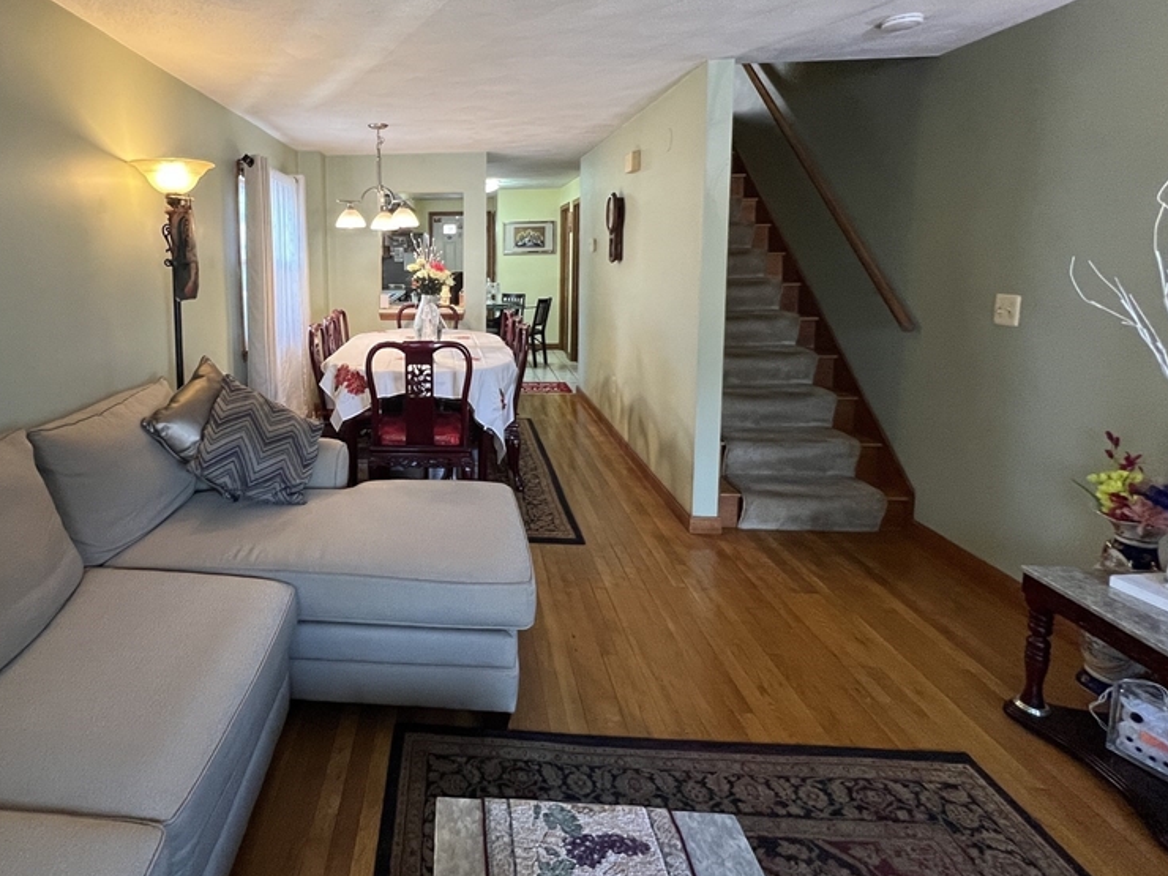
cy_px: 325
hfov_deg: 85.2
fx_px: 607
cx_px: 406
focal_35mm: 18
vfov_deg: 70.4
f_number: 1.8
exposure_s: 1/60
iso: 250
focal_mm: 1.57
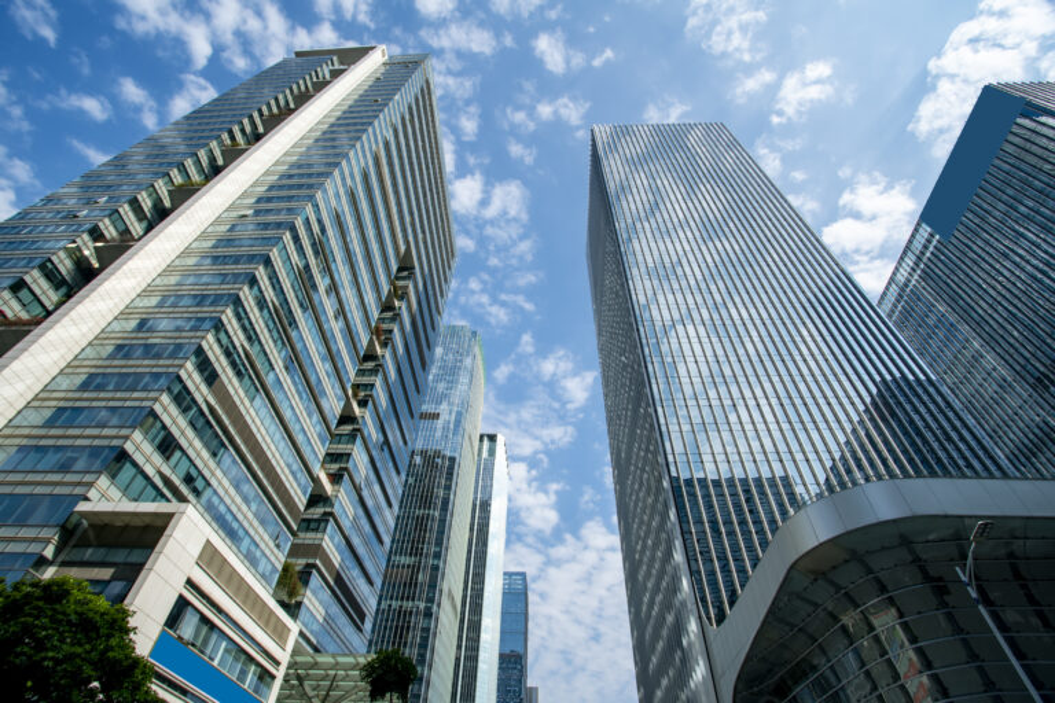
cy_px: 352
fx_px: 557
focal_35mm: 19
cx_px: 528
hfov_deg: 86.9
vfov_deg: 64.6
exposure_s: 1/400
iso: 200
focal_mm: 19
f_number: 8
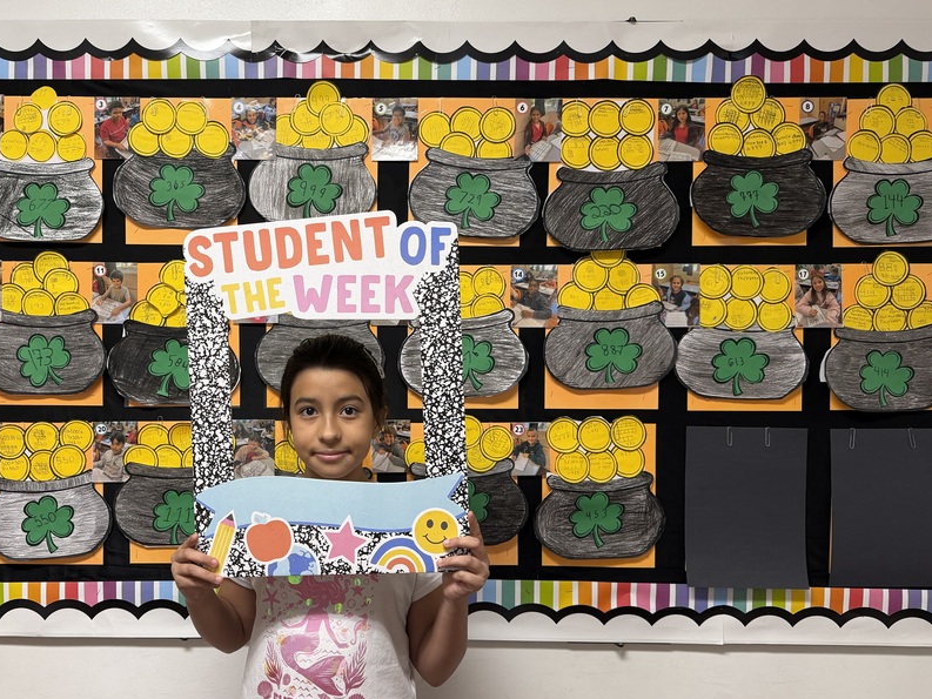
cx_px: 366
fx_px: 835
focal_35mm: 31
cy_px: 367
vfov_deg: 45.4
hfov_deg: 57.8
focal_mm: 6.76
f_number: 1.78
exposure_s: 1/60
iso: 250
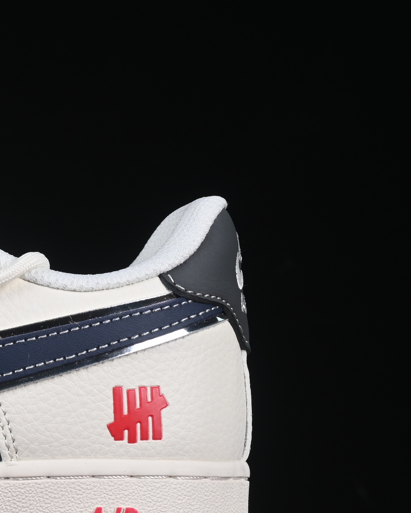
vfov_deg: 10.0
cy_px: 309
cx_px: -231
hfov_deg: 7.8
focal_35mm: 194
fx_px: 2950
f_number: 8
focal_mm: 50
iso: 160
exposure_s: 1/80
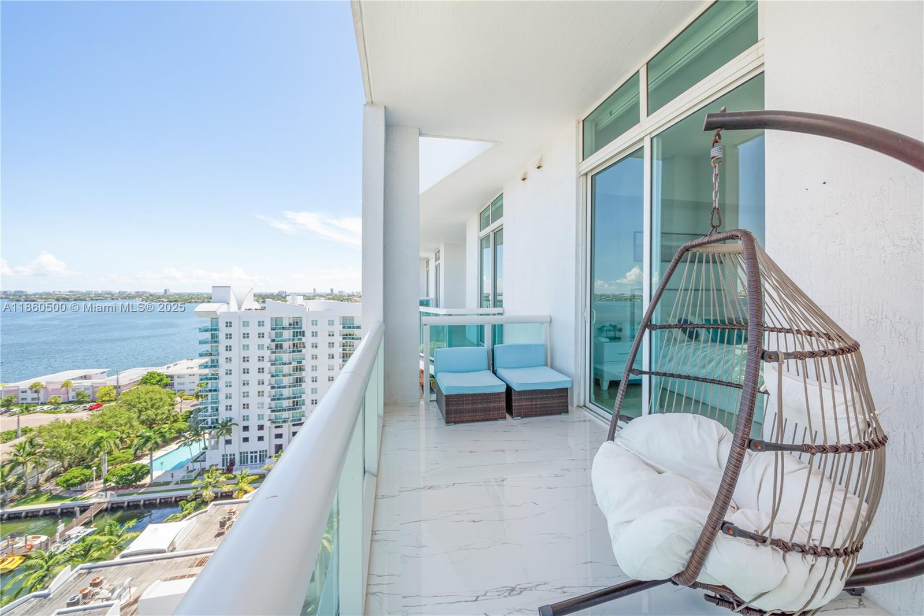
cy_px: 308
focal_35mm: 12
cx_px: 462
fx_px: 308
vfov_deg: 90.0
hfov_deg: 112.6
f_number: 8
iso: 320
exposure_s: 1/200
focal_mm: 12
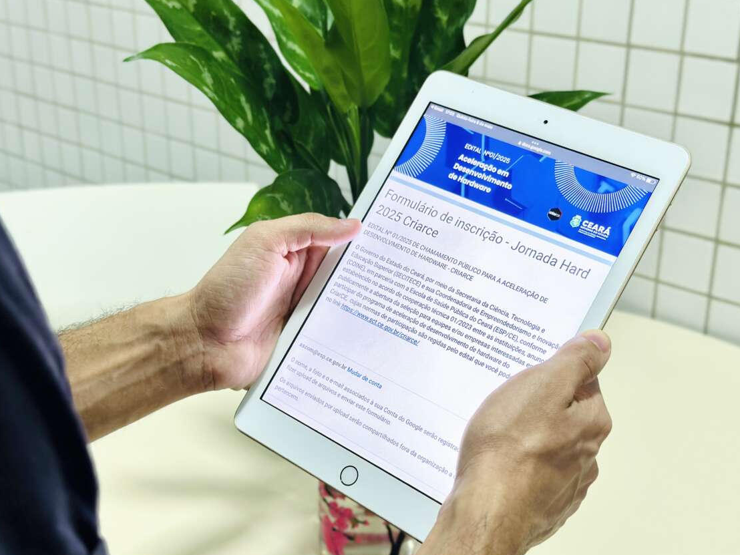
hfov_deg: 36.8
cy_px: 266
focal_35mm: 52
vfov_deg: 28.0
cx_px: 384
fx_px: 1112
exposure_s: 1/60
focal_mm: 6.86
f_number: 1.78
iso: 250
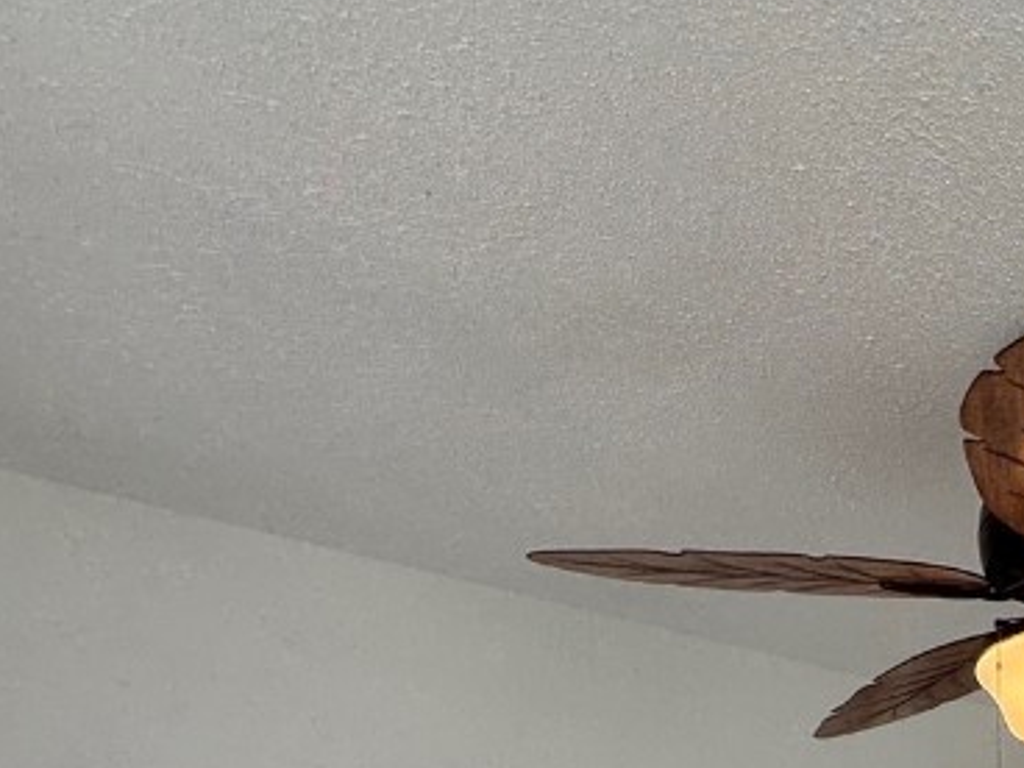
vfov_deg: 29.1
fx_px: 1154
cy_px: 1024
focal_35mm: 39
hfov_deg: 41.7
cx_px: 1021
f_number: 2.2
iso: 50
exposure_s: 1/120
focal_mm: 2.22
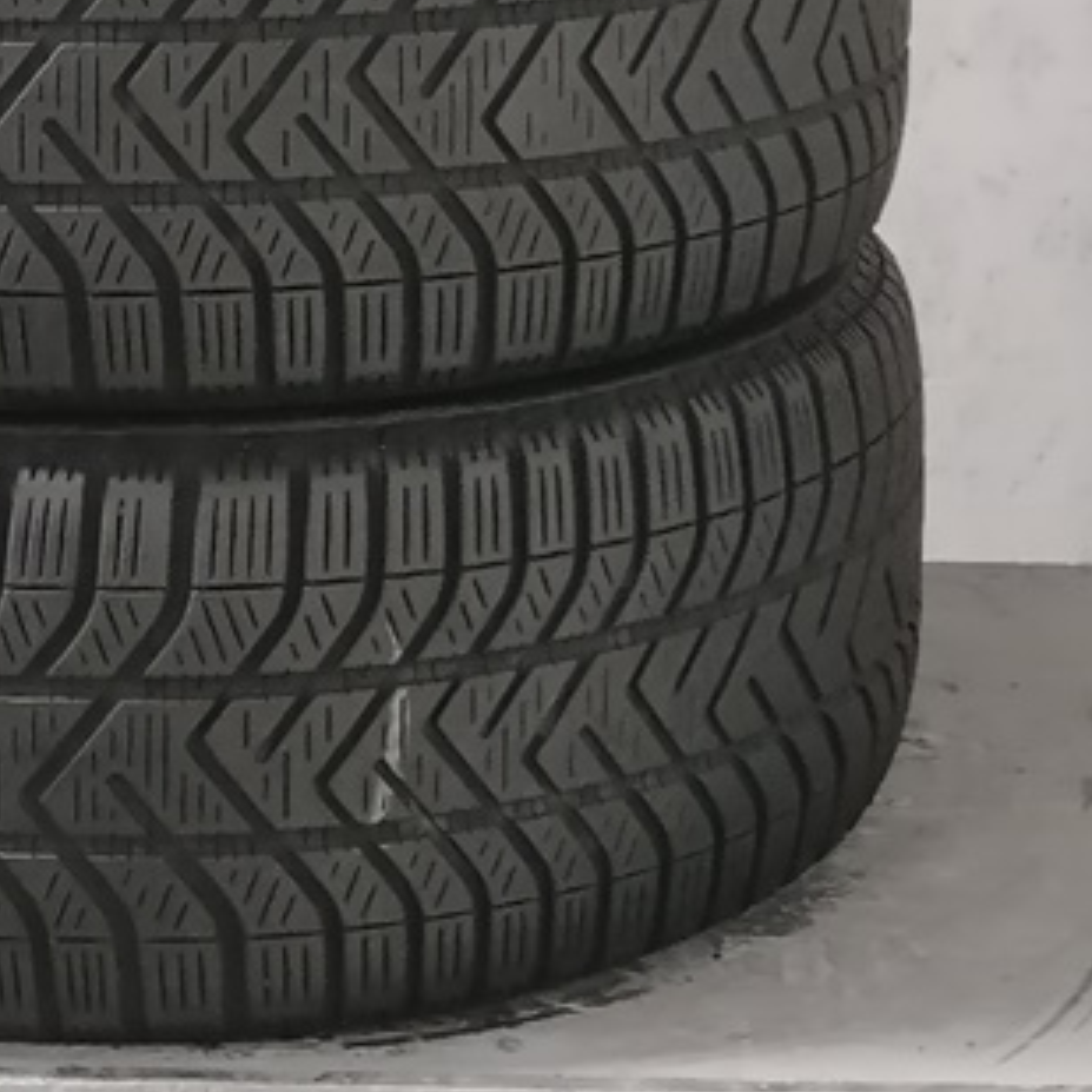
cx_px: 88
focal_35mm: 103
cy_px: -283
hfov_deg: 16.6
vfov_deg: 16.1
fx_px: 3676
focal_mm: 5.4
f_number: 1.8
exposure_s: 1/25
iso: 1250
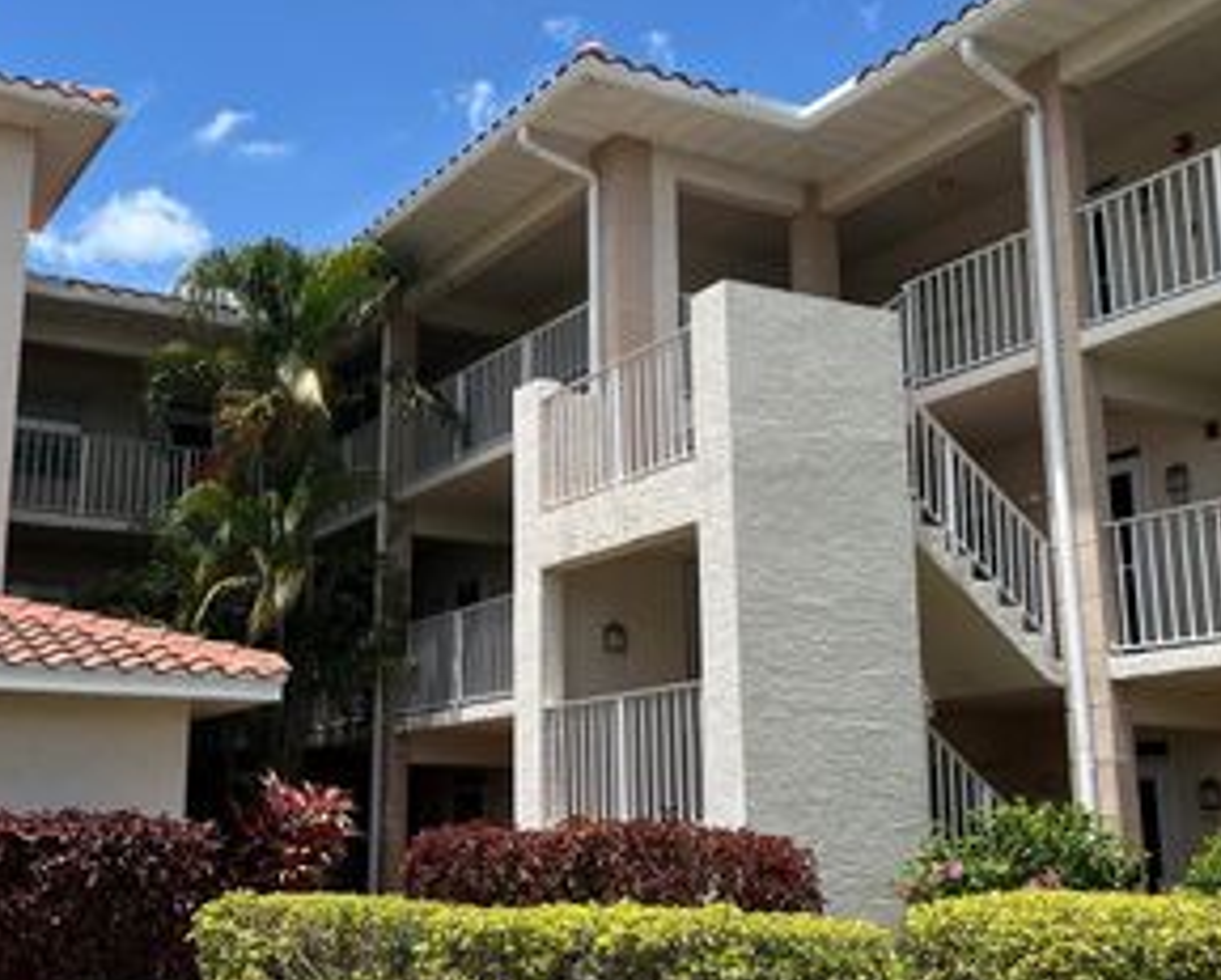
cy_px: 477
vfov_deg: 34.2
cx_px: 530
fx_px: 1592
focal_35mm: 44
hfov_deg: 41.9
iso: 50
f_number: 1.6
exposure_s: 1/3049
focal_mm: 5.1
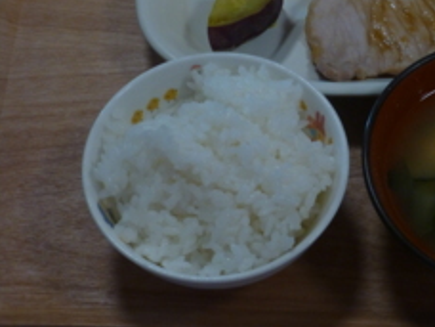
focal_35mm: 89
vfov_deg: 16.5
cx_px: 332
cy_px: 88
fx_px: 1118
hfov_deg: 21.8
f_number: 4.7
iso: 400
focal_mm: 10.3
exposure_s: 1/60
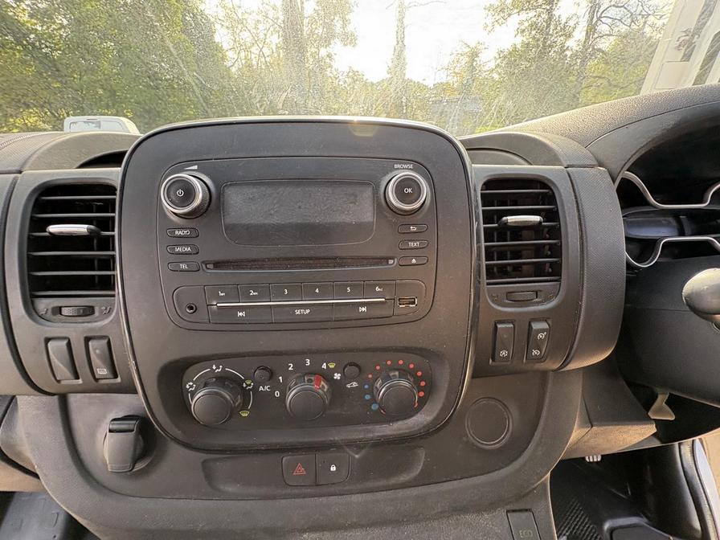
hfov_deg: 102.1
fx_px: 291
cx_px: 360
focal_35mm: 14
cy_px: 270
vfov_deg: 85.7
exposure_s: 1/107
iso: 100
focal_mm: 2.22
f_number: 2.2
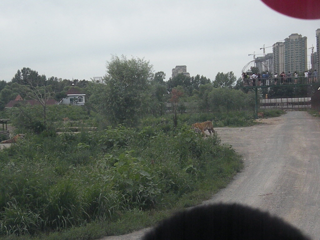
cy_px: 120
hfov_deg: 26.0
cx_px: 160
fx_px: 693
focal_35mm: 75
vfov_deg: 19.6
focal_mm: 13.4
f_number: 5.6
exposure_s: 1/2132
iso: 640
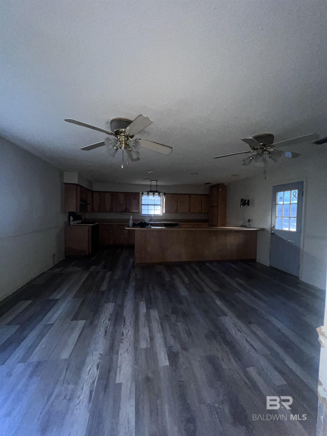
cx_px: 164
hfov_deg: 89.9
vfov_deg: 106.2
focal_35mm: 13
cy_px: 218
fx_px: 164
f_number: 1.8
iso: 160
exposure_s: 1/55
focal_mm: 1.57
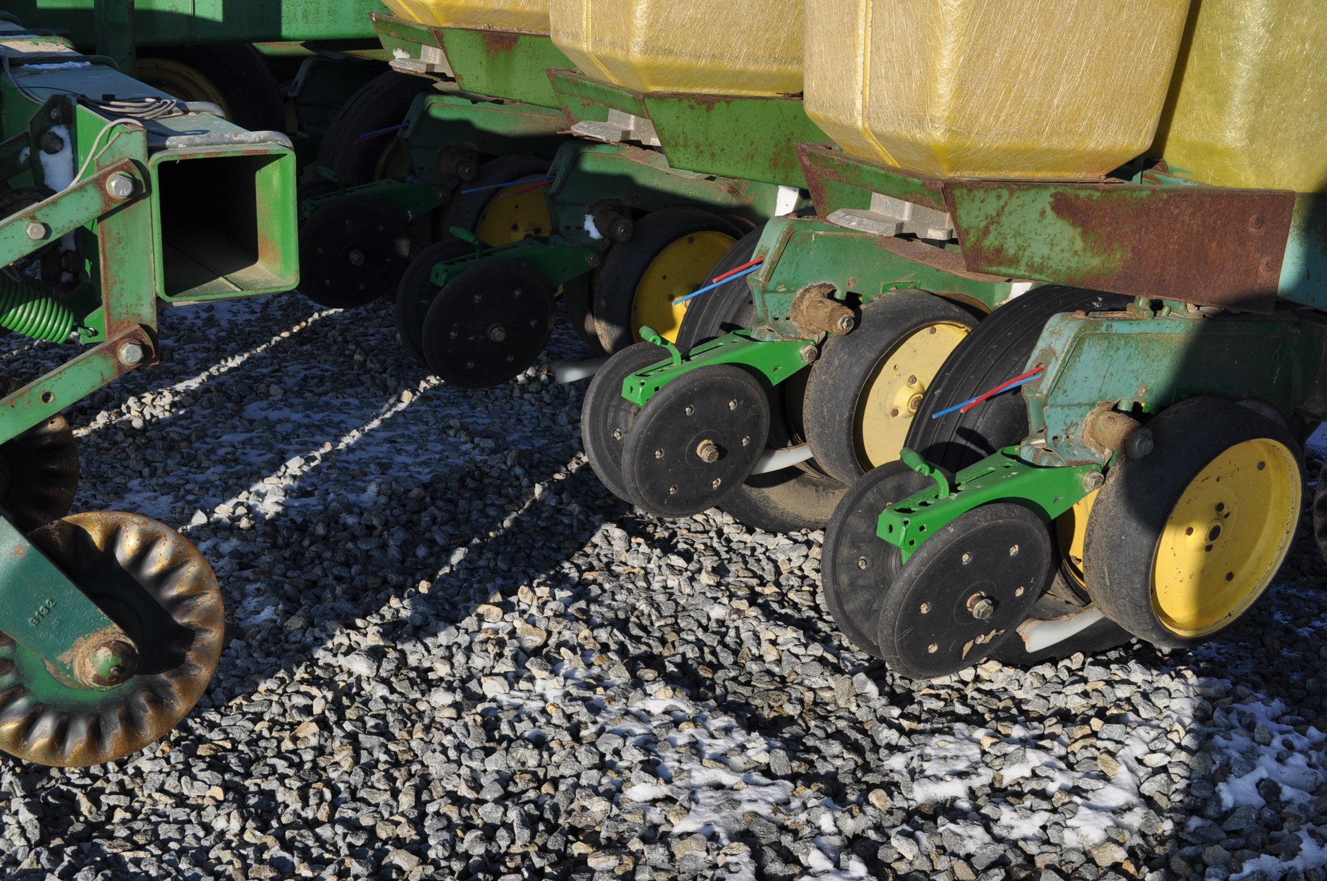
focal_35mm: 51
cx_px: 664
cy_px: 440
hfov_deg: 38.9
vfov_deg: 26.4
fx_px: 1878
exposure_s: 1/320
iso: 200
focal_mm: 34
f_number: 9
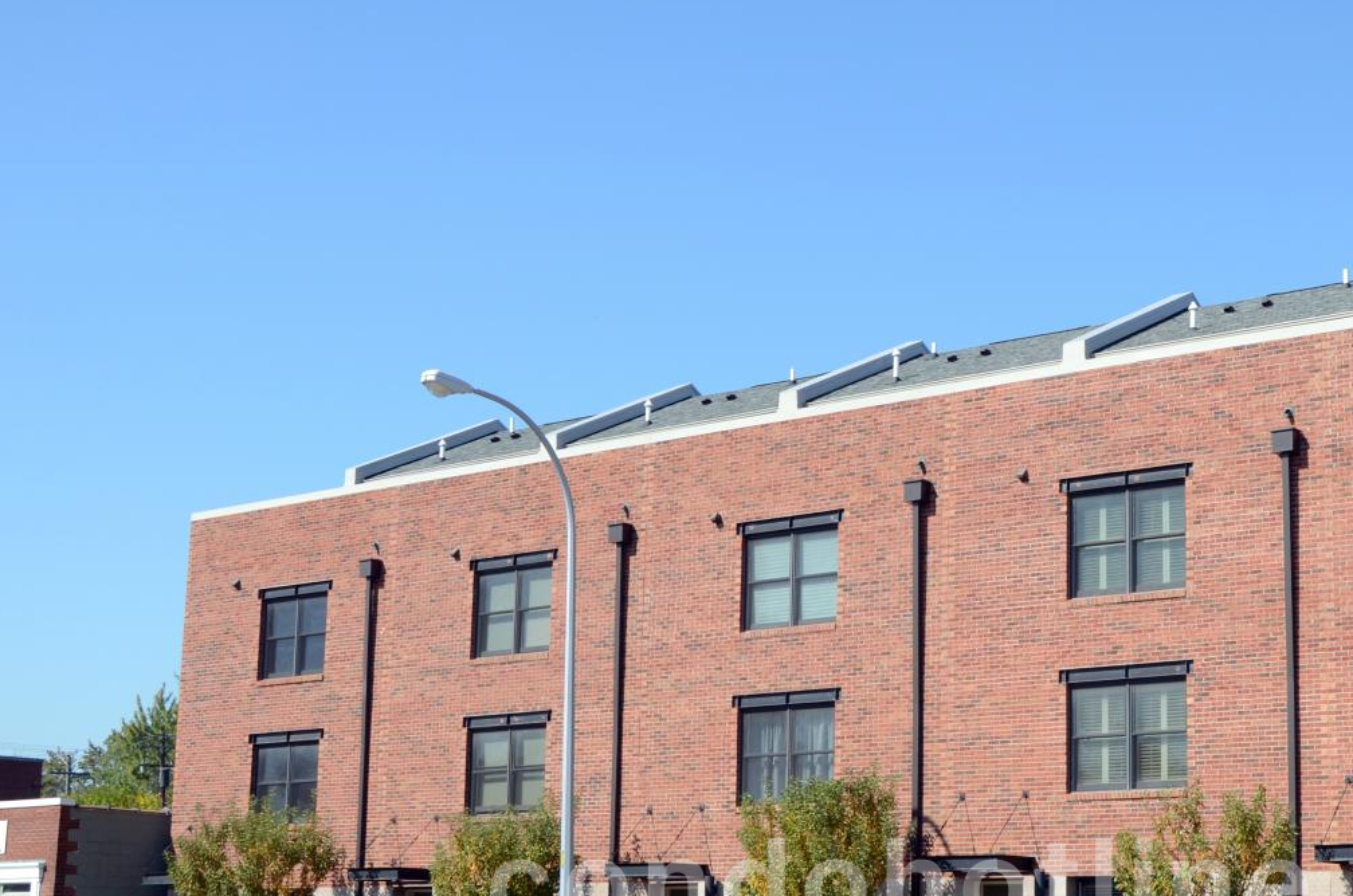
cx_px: 1054
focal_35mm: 55
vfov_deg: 24.3
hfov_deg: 35.3
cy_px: 632
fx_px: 2063
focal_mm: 22
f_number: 9
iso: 200
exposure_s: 1/320
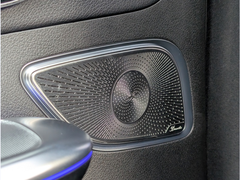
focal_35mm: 49
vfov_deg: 29.7
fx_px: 340
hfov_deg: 38.9
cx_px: 120
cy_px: 90
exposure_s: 1/79.3
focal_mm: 6.9
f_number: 1.68
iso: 250
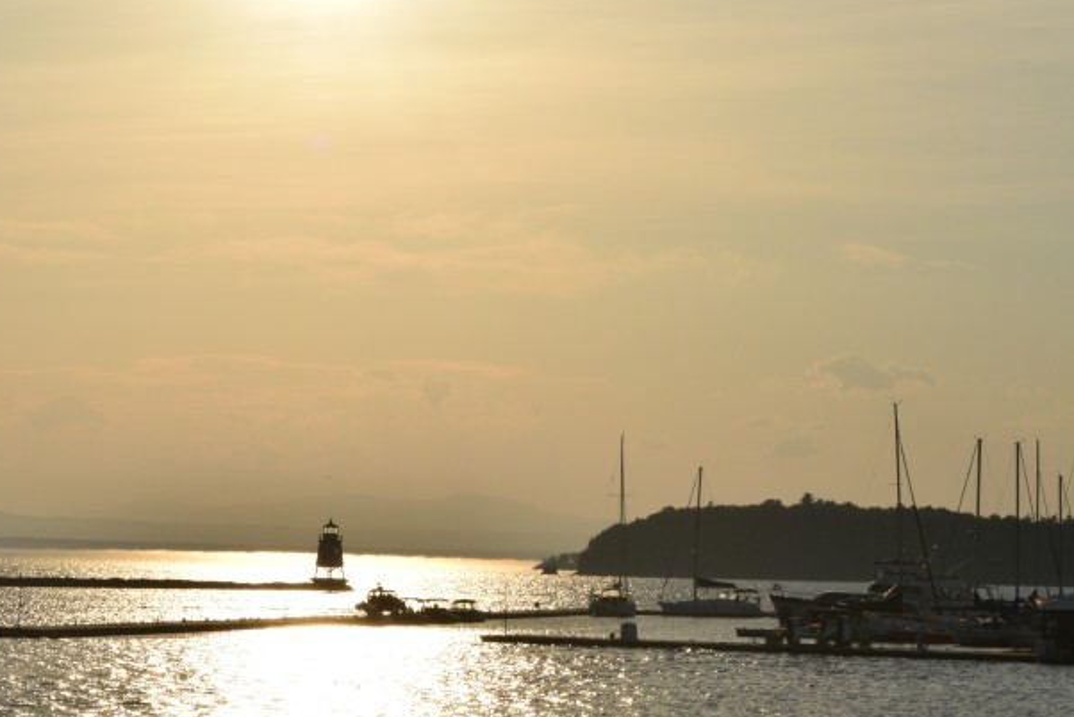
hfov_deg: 13.8
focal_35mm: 148
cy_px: 487
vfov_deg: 9.3
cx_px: 339
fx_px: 4414
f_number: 16
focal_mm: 55
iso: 200
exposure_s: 1/640
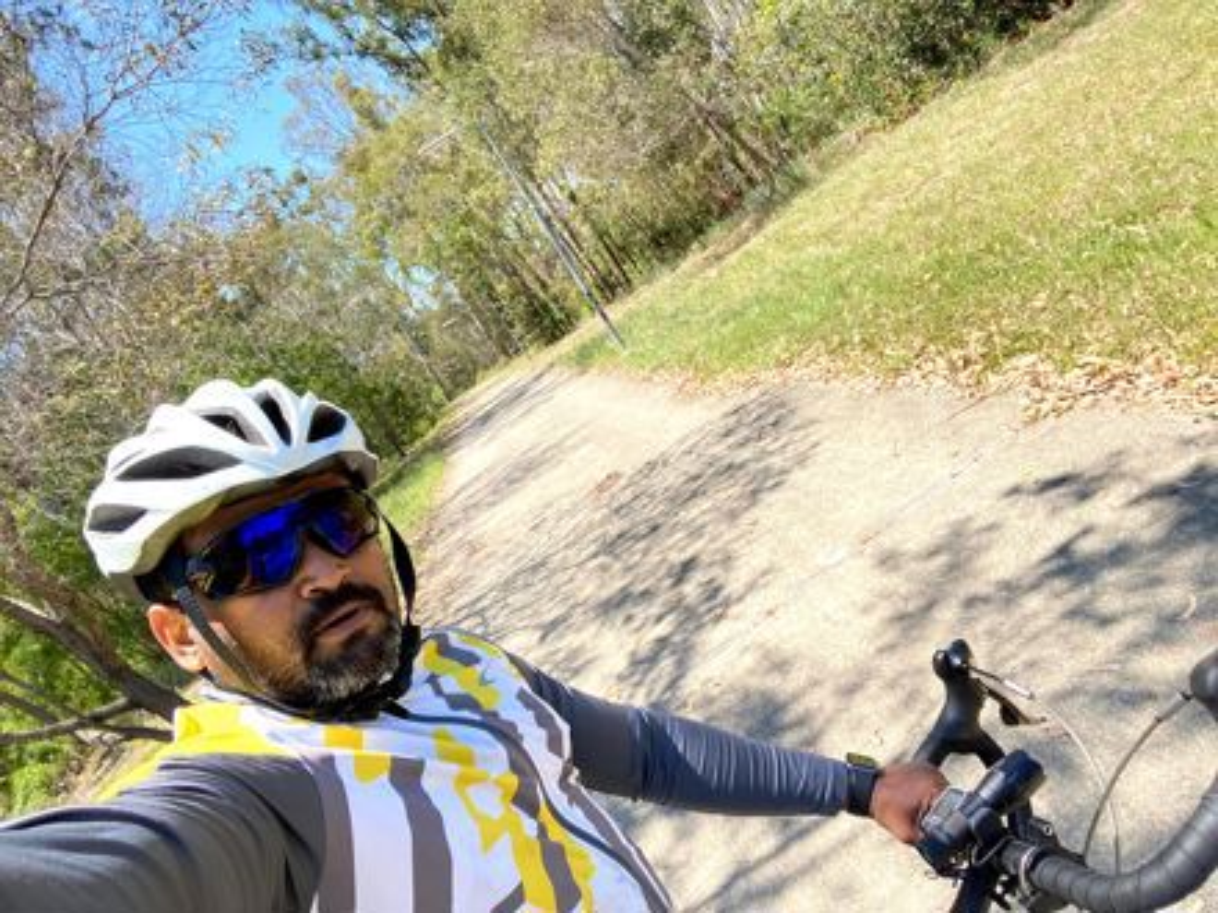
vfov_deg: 58.9
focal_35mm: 23
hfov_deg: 73.9
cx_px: 609
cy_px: 456
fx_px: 809
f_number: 2.2
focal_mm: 2.71
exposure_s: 1/253
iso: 25
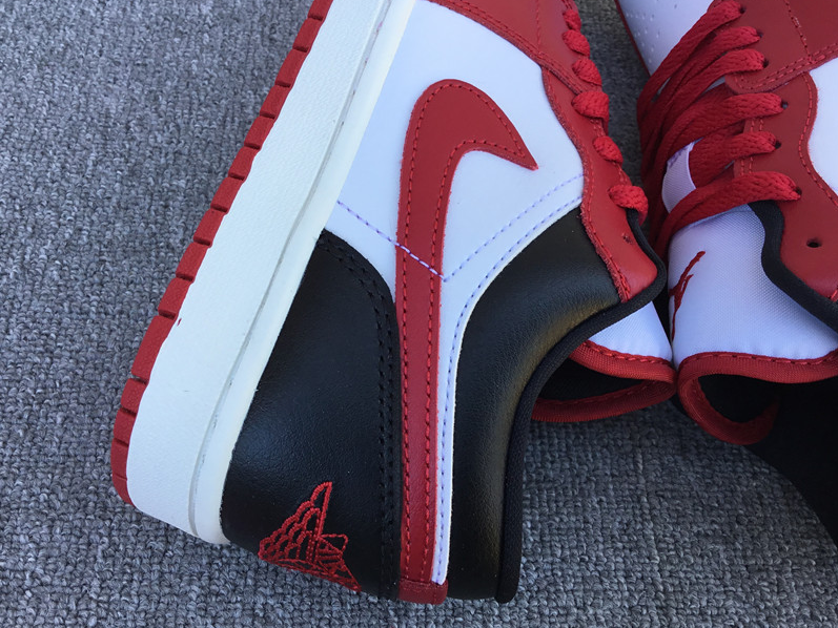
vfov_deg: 40.7
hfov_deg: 52.6
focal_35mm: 35
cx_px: 389
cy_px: 288
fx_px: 847
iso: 25
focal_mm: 3.3
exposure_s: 1/100
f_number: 2.4
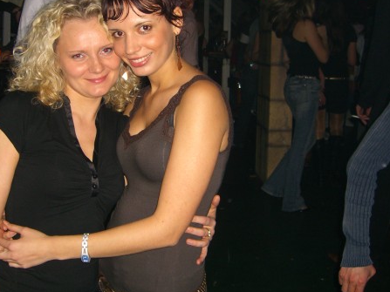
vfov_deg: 28.4
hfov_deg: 37.3
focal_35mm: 51
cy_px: 101
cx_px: 154
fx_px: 574
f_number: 2.8
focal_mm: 7.9
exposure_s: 1/60
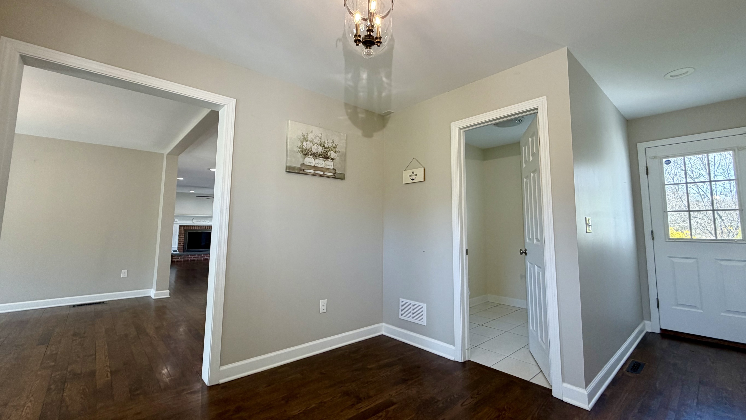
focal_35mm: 16
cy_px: 196
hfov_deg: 99.3
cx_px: 391
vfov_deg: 67.0
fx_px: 316
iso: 100
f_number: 2.2
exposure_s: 1/120
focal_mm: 2.22
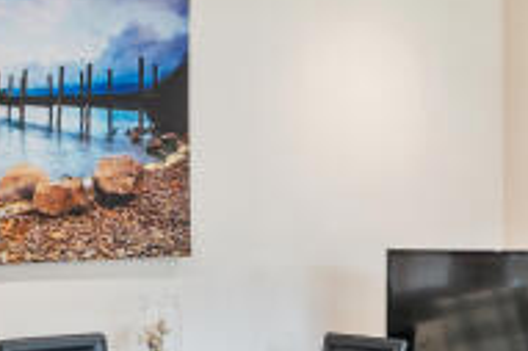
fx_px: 1260
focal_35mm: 86
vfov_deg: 15.8
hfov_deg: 22.8
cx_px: 514
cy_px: 258
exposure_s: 1/2
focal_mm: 16
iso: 400
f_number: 8
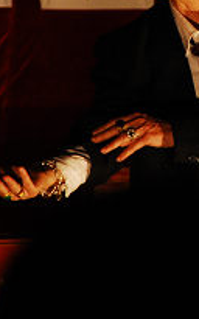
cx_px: 215
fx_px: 5702
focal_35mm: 657
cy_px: 10
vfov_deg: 3.2
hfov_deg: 2.0
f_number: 5.6
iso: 400
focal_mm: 135
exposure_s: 1/30
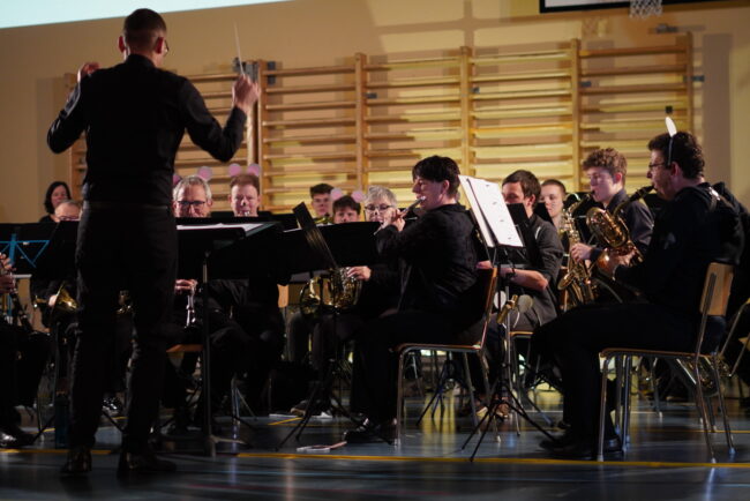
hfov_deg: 27.0
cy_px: 250
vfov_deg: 18.2
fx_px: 1563
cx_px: 375
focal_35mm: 75
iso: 800
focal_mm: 50
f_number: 1.8
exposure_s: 1/80
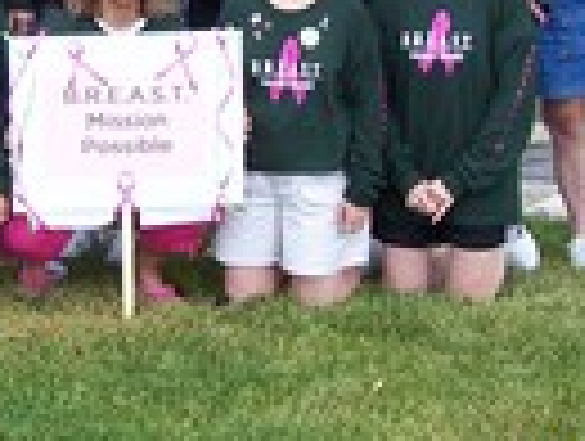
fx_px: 1829
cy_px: 2
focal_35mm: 108
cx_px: 97
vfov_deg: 13.6
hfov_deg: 18.0
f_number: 3
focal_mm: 6
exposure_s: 1/250
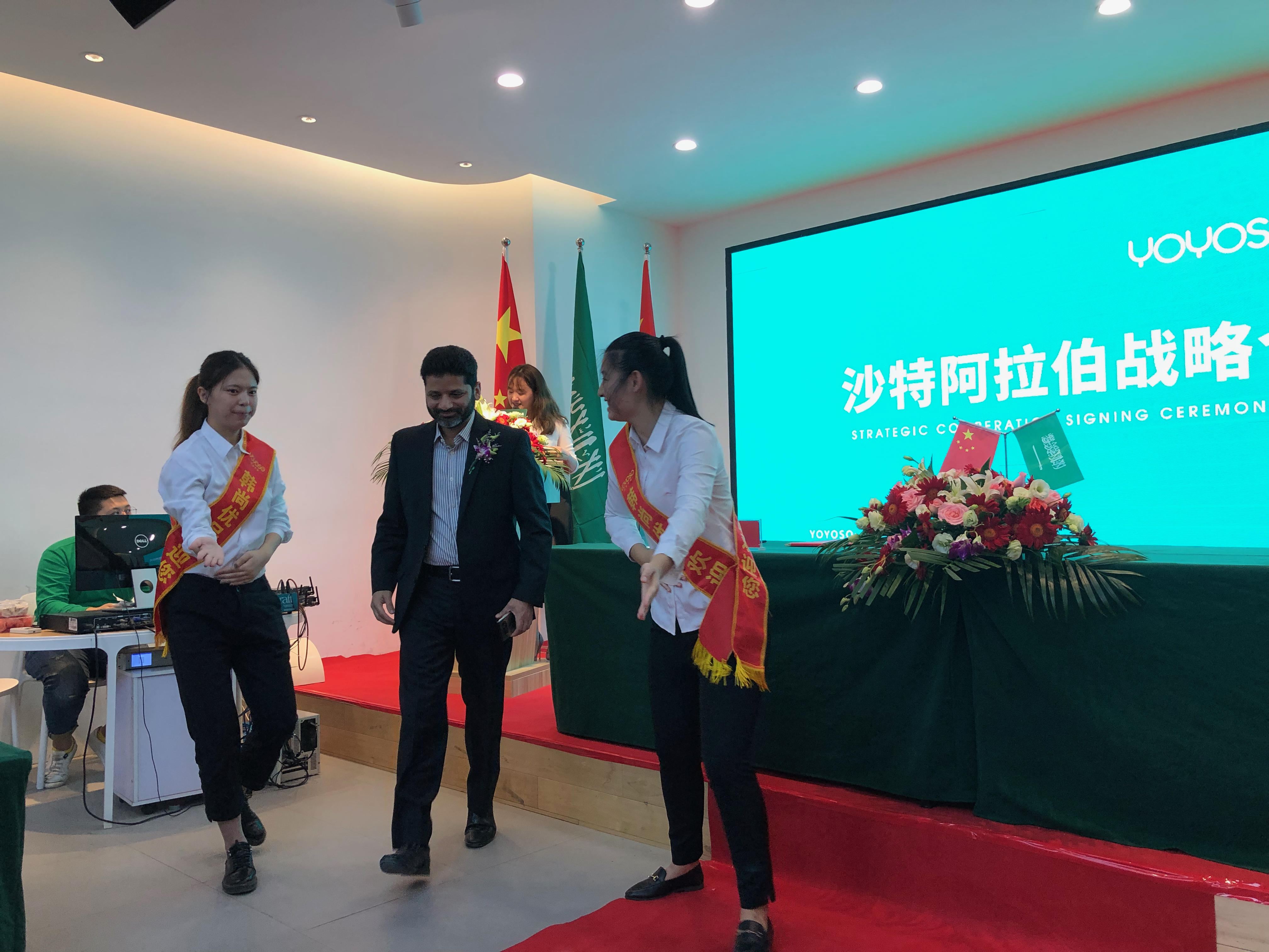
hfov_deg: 63.4
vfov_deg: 49.7
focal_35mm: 28
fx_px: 1026
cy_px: 476
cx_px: 634
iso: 80
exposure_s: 1/120
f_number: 1.8
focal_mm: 4
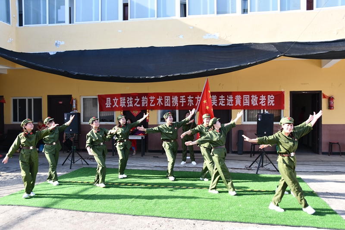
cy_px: 115
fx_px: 316
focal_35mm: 33
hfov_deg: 57.2
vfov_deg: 40.0
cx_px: 172
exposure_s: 1/250
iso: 220
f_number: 5.6
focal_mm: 22
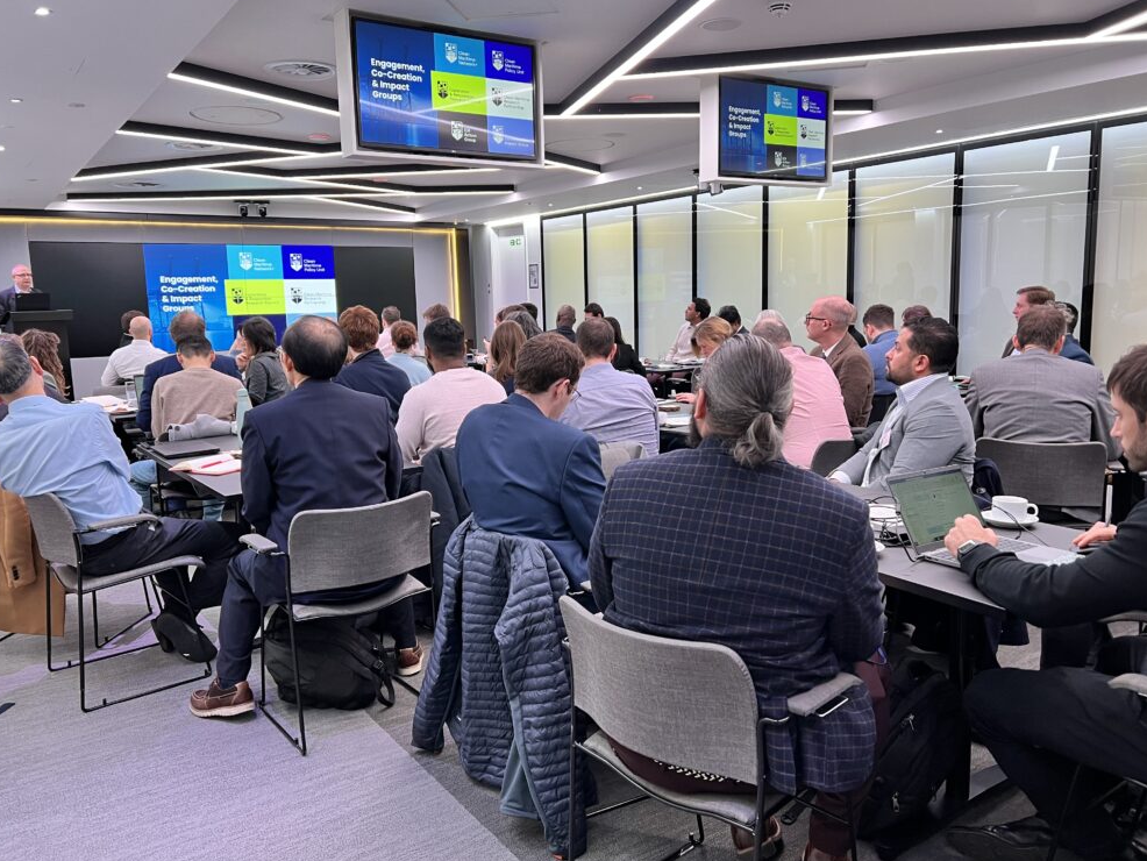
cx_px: 564
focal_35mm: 27
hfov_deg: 65.3
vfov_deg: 51.4
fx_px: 895
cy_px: 428
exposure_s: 1/57
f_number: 1.5
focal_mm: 5.7
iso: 100
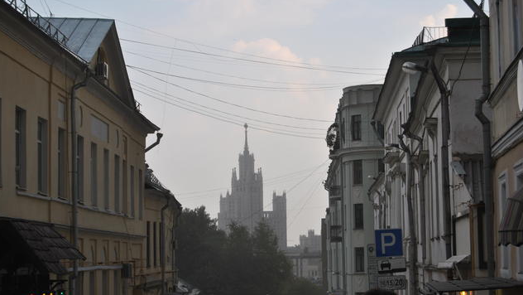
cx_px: 260
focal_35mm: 88
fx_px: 1214
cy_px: 136
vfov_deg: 13.8
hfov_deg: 24.3
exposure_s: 1/160
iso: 100
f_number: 6.3
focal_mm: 55
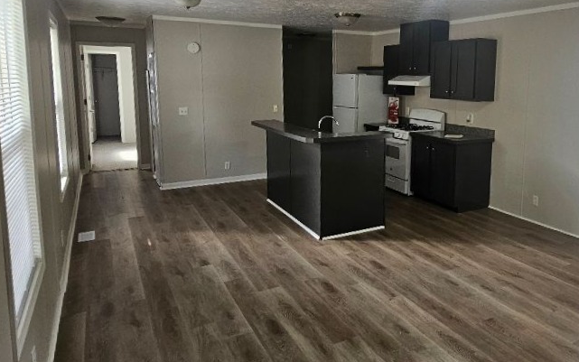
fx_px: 379
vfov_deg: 50.6
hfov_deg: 72.7
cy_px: 135
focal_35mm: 24
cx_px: 383
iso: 200
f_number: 2.2
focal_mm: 2.2
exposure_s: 1/77.4
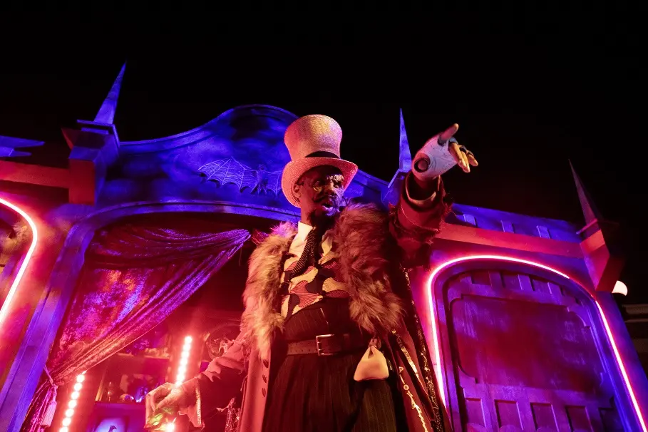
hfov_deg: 73.7
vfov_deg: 53.1
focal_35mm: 24
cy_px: 216
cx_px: 324
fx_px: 432
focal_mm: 24
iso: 3200
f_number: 5.6
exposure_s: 1/25
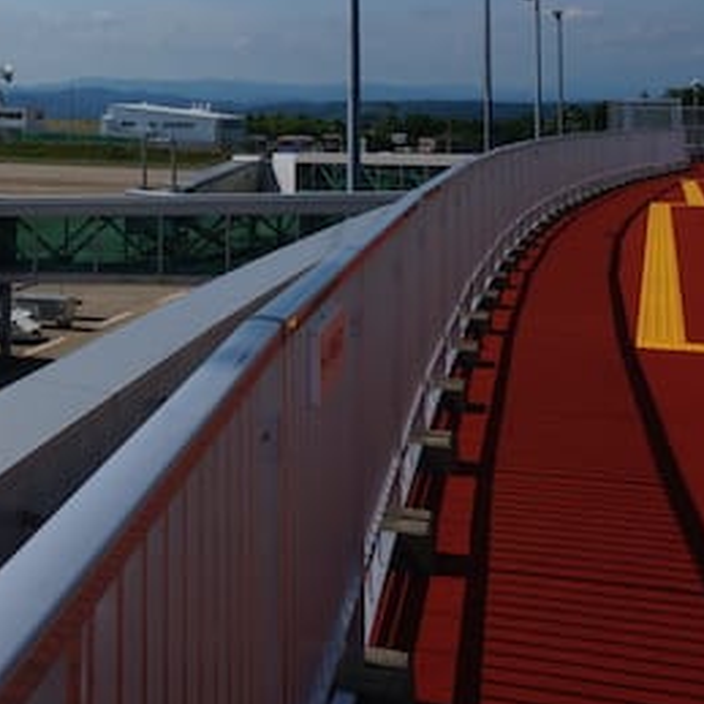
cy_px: 16
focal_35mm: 63
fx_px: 1450
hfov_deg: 24.5
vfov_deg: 26.0
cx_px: -158
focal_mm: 16
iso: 100
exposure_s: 1/250
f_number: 13
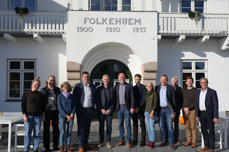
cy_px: 76
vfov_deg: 33.4
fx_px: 254
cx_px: 114
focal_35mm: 40
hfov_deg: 48.5
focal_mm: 40
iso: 100
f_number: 8
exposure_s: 1/500
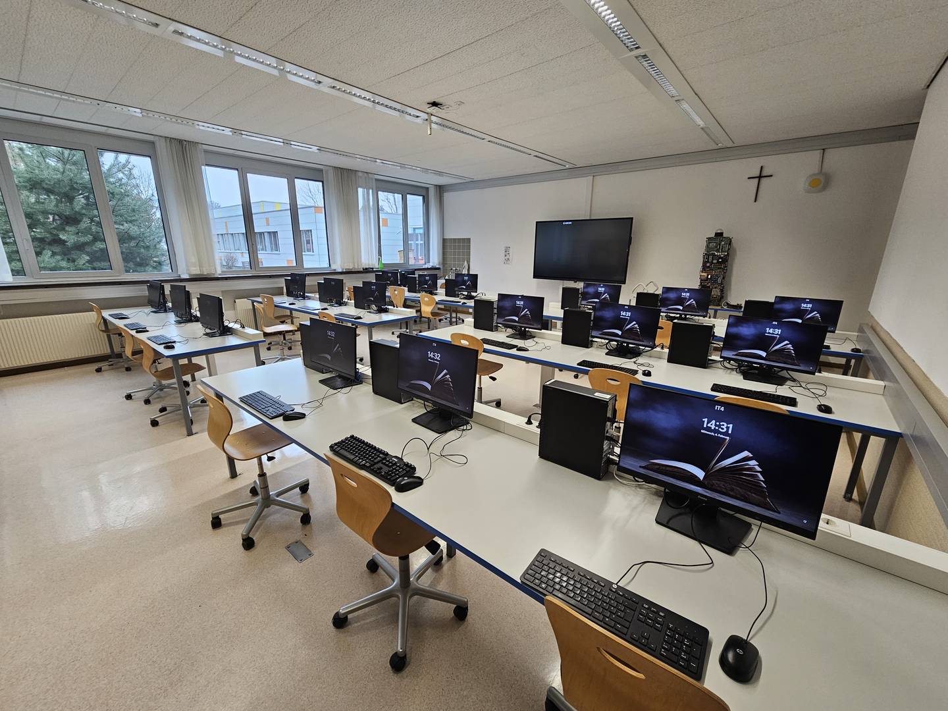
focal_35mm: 13
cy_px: 356
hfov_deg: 106.2
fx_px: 356
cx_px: 474
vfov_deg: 89.9
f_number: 2.2
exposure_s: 1/50
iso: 100
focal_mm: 2.2
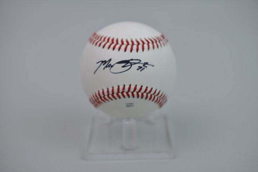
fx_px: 430
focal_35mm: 60
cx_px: 129
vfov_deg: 22.6
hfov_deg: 33.4
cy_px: 86
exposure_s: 1/80
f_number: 4.5
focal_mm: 40
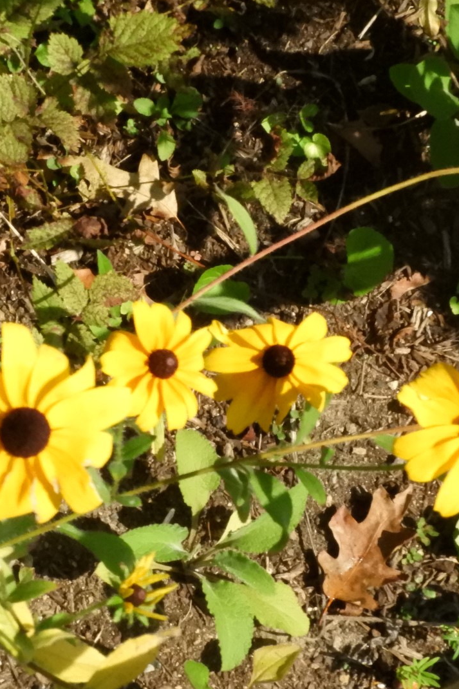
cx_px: 143
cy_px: 346
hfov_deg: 16.2
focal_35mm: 84
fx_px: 1607
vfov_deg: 24.2
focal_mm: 10.7
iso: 1600
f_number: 7.6
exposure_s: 1/3200
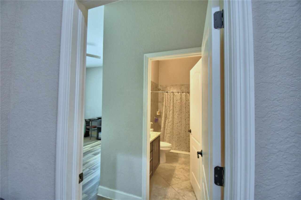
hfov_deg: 100.4
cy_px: 100
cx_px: 150
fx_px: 125
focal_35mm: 15
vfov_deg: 77.3
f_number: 4.5
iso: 800
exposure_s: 1/30
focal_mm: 10
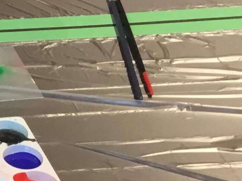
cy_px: -30
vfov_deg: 9.3
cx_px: -341
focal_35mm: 157
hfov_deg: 10.7
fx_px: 1098
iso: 64
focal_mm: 3.3
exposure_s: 1/30
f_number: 2.4
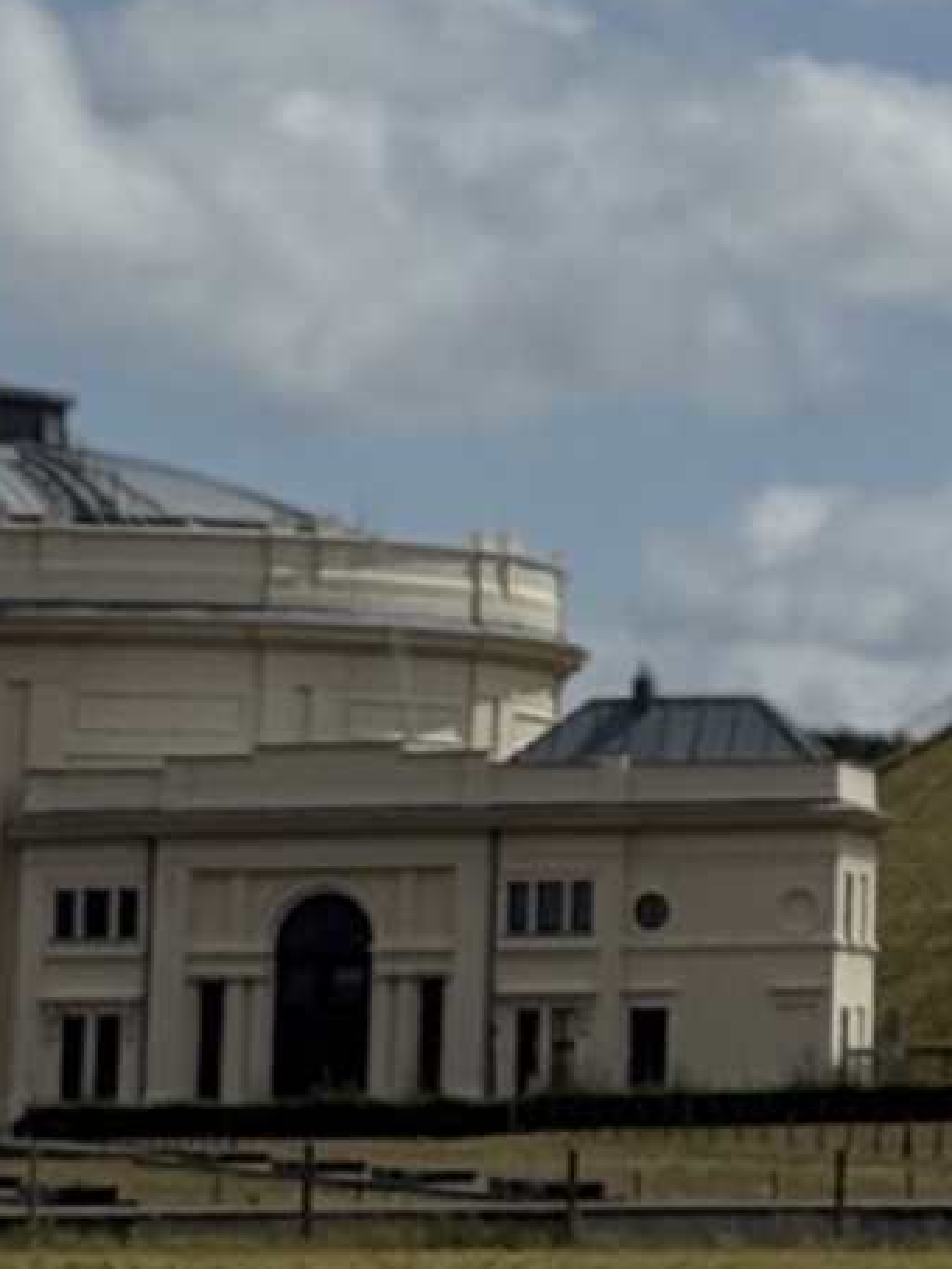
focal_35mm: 271
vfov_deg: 7.0
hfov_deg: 5.4
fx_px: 9933
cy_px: -1423
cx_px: 1672
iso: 50
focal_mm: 6.76
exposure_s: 1/20408
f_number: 1.78
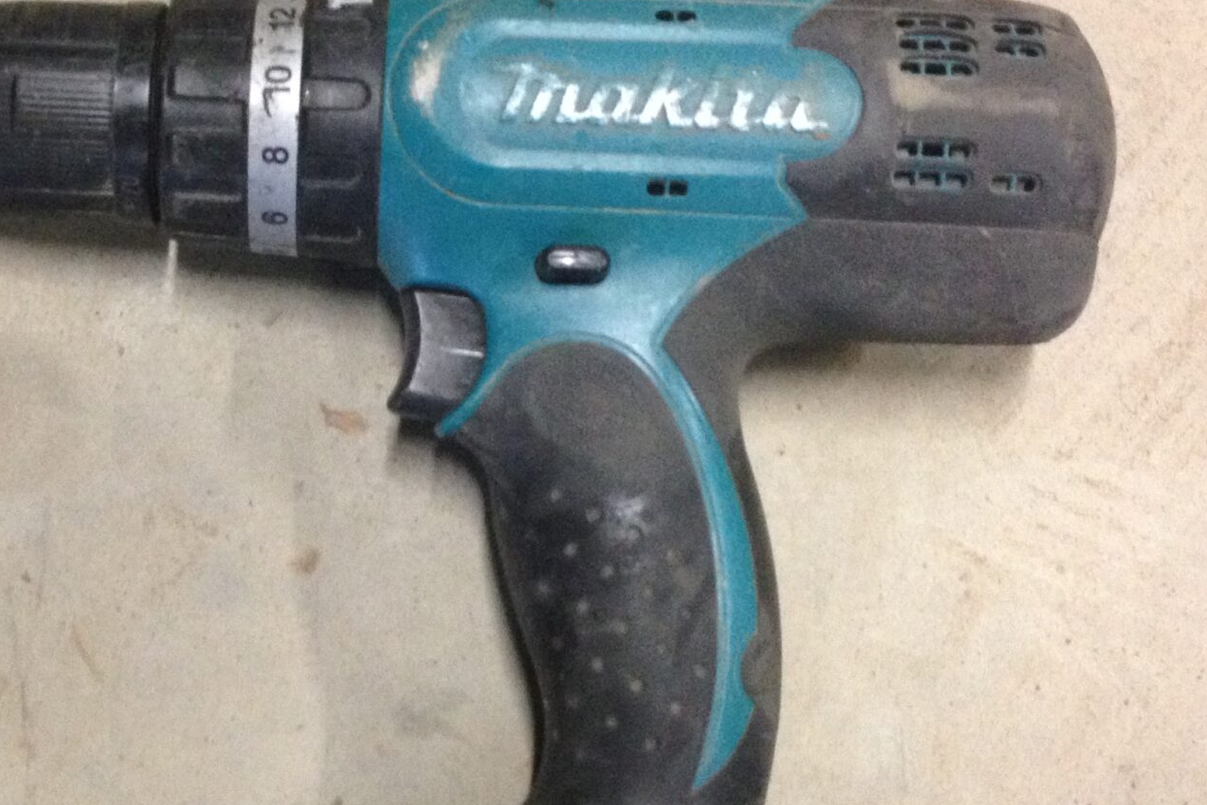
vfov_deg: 18.4
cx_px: 242
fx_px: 2481
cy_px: 464
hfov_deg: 26.8
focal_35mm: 74
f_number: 2.4
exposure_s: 1/20
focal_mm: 4.28
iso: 320
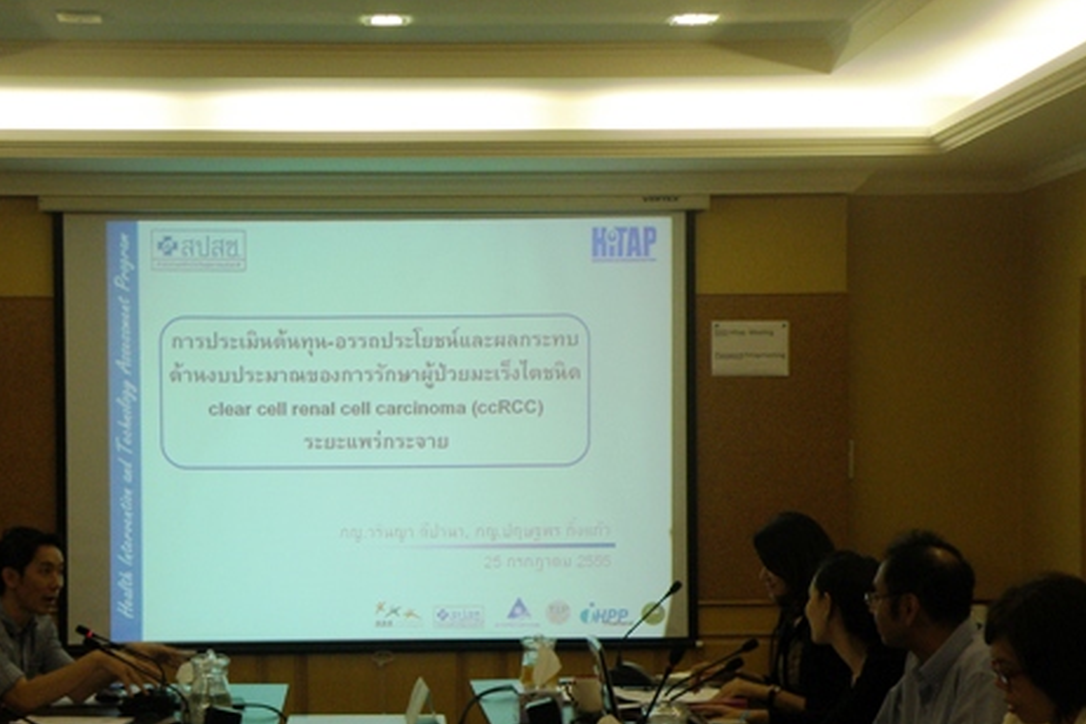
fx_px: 2262
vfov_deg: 18.1
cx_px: 449
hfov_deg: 27.0
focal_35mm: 75
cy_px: 496
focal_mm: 9.31
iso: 125
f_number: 3.5
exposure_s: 1/50
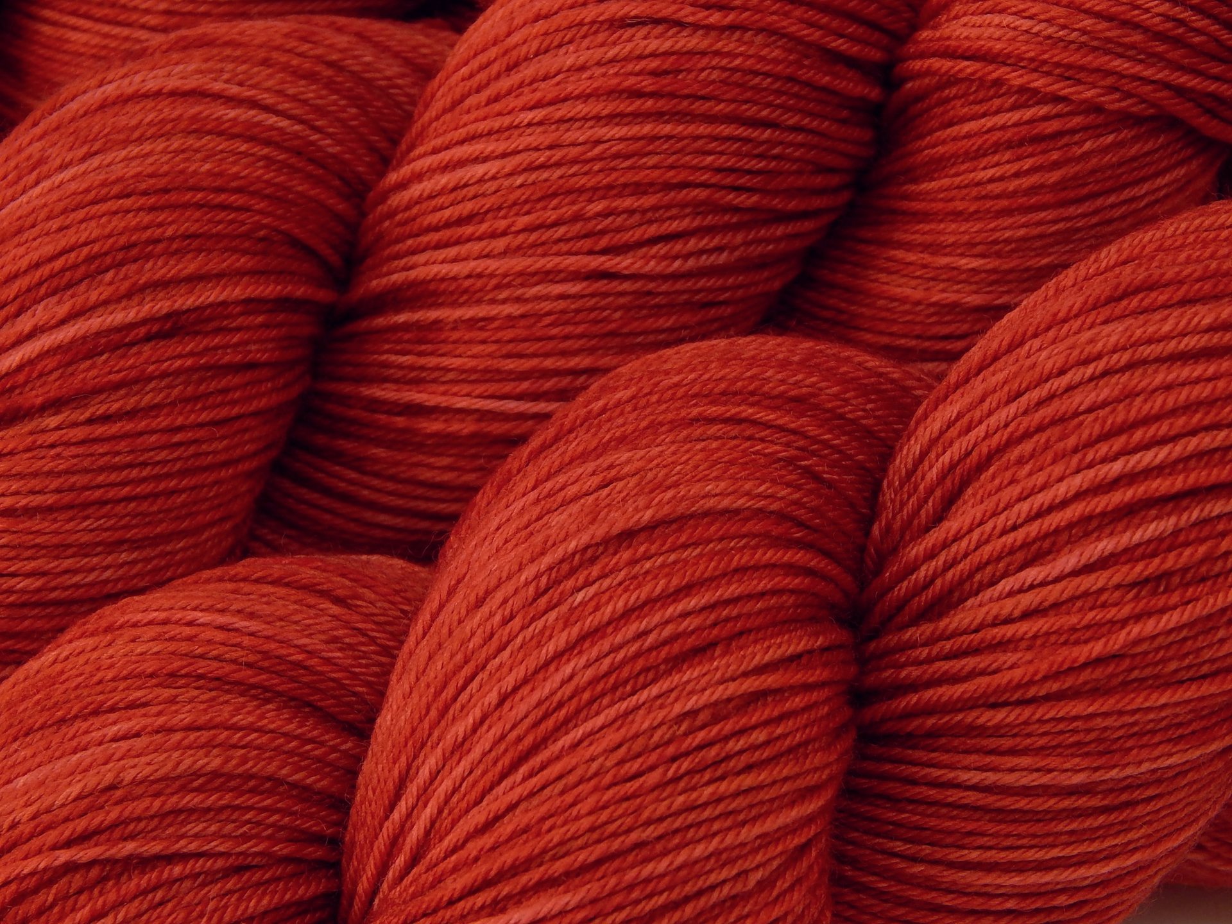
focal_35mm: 142
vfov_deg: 10.4
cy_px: 462
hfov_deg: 13.9
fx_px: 5054
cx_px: 616
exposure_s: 1/20
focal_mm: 25.3
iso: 125
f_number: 4.9
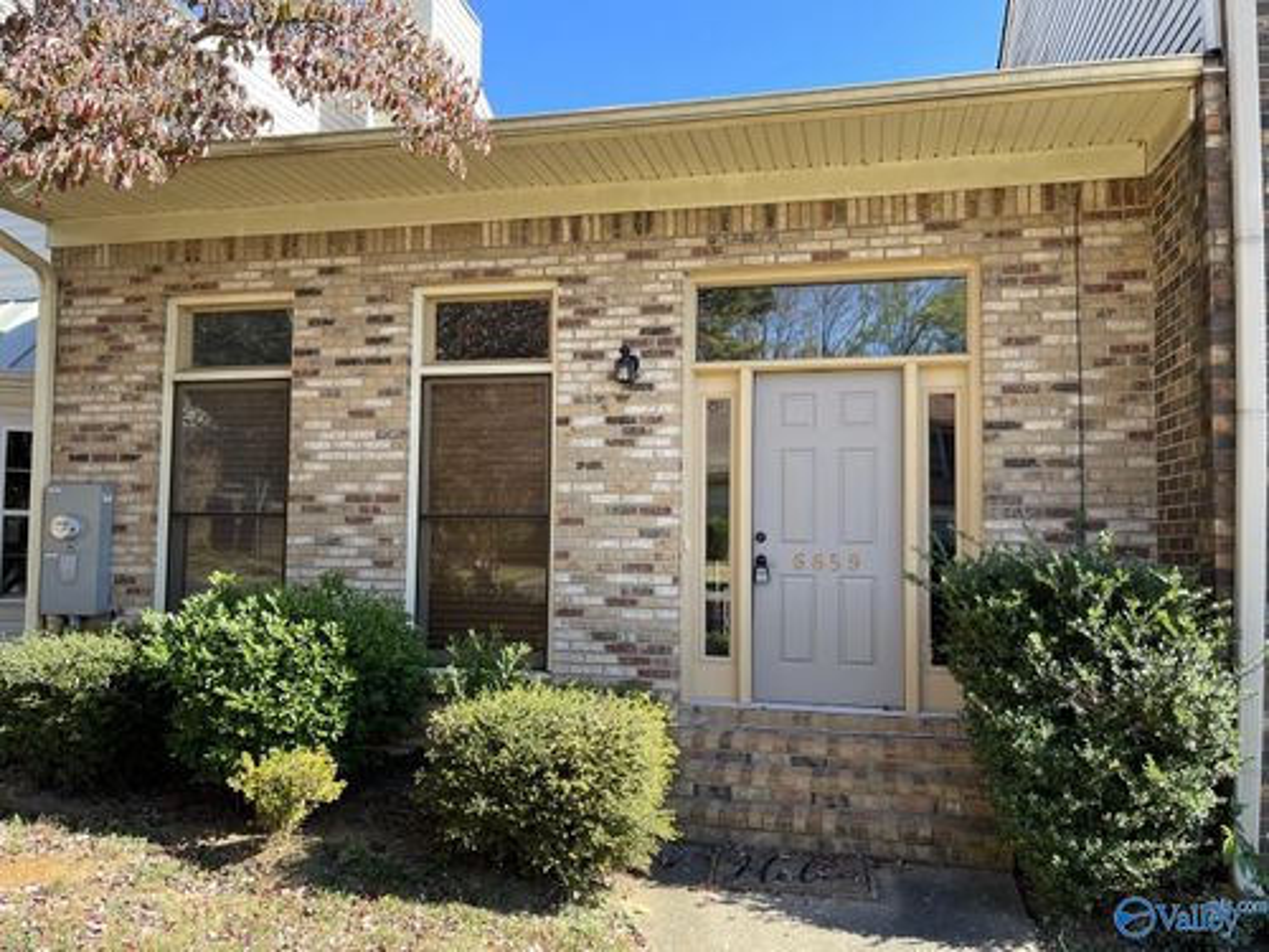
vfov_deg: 53.1
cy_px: 476
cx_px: 634
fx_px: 953
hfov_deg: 67.3
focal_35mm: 26
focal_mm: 5.1
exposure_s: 1/507
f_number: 1.6
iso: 32
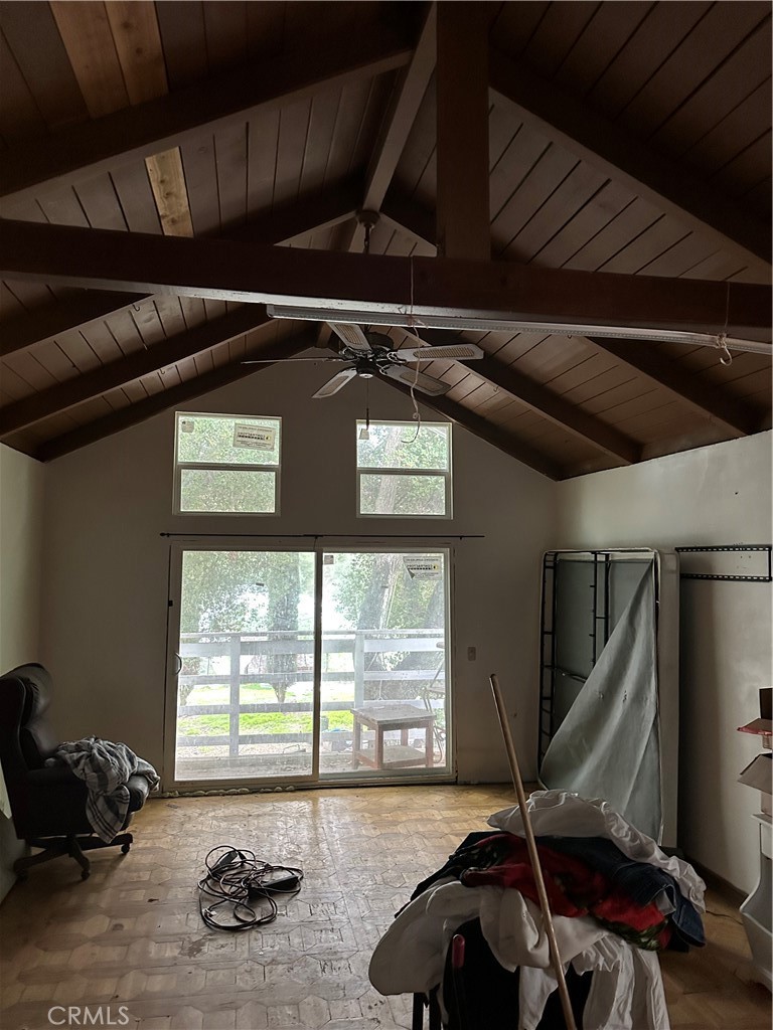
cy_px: 515
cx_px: 386
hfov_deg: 56.8
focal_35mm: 24
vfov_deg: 71.6
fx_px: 715
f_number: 1.78
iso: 800
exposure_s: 1/60
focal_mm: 6.86
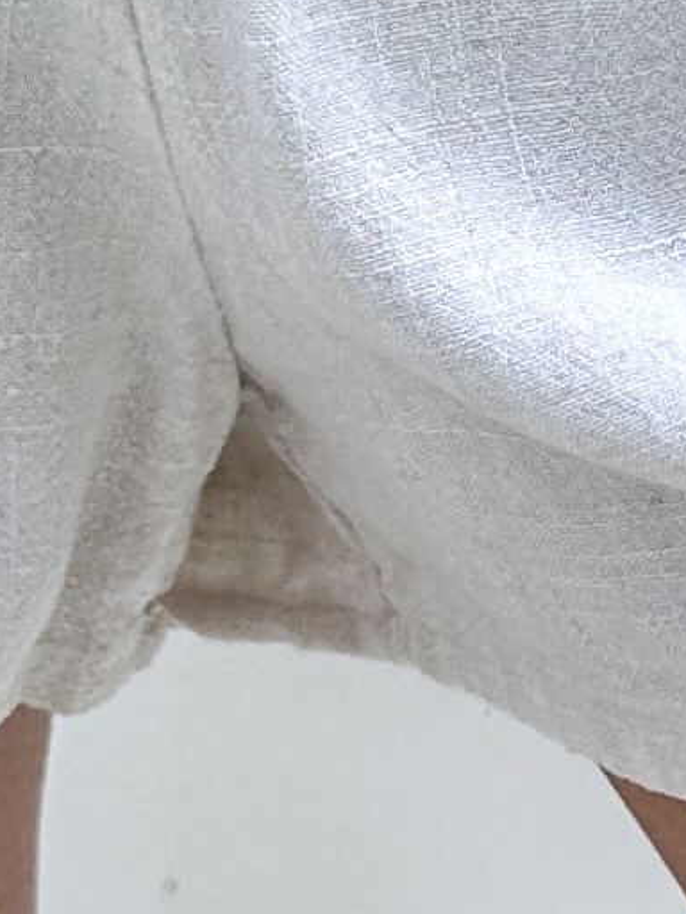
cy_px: -646
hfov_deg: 10.4
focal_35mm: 142
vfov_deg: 12.8
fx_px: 3752
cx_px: 395
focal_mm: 6.86
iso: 80
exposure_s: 1/699
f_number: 1.78
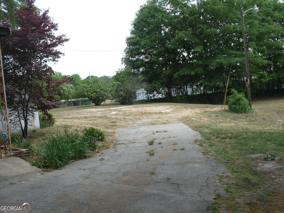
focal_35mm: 40
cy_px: 106
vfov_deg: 36.0
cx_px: 142
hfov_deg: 46.8
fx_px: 328
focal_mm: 4.7
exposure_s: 1/320
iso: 100
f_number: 3.3
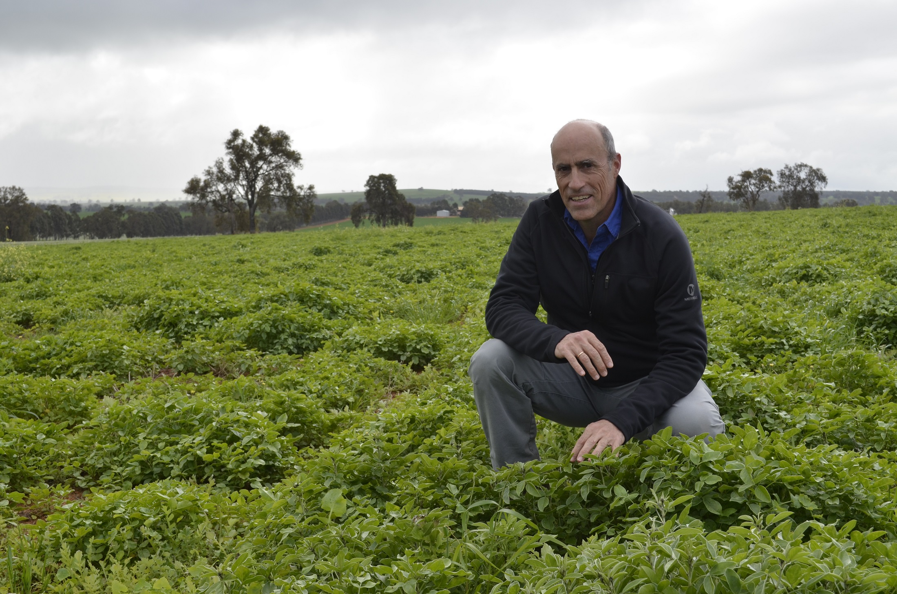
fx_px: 1193
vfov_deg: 28.0
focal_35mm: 48
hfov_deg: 41.2
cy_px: 297
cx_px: 448
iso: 200
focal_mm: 32
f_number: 8
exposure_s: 1/250
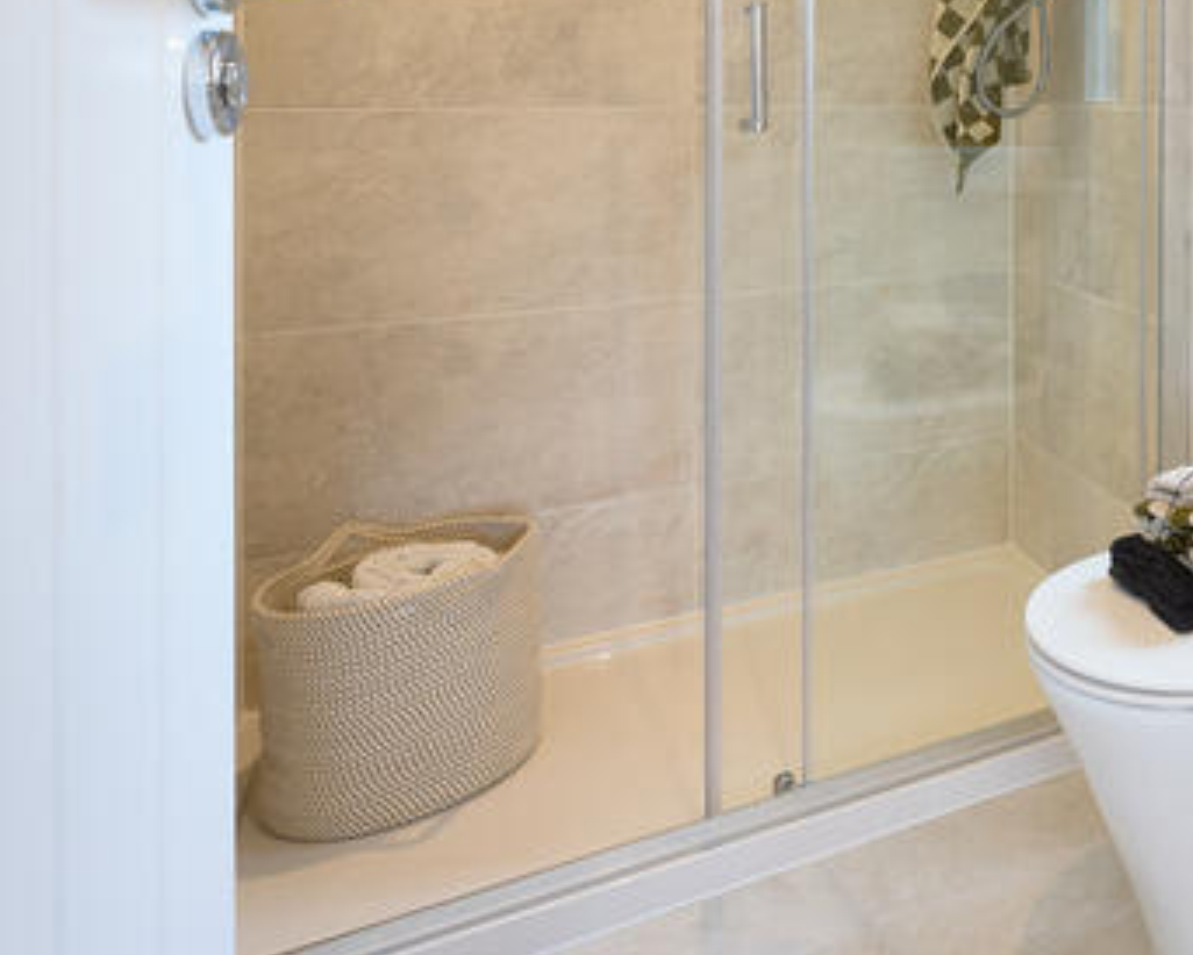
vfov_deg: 40.9
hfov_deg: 41.3
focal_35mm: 33
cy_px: 85
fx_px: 1166
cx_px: 1357
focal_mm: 14
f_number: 10
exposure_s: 1/3
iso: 100
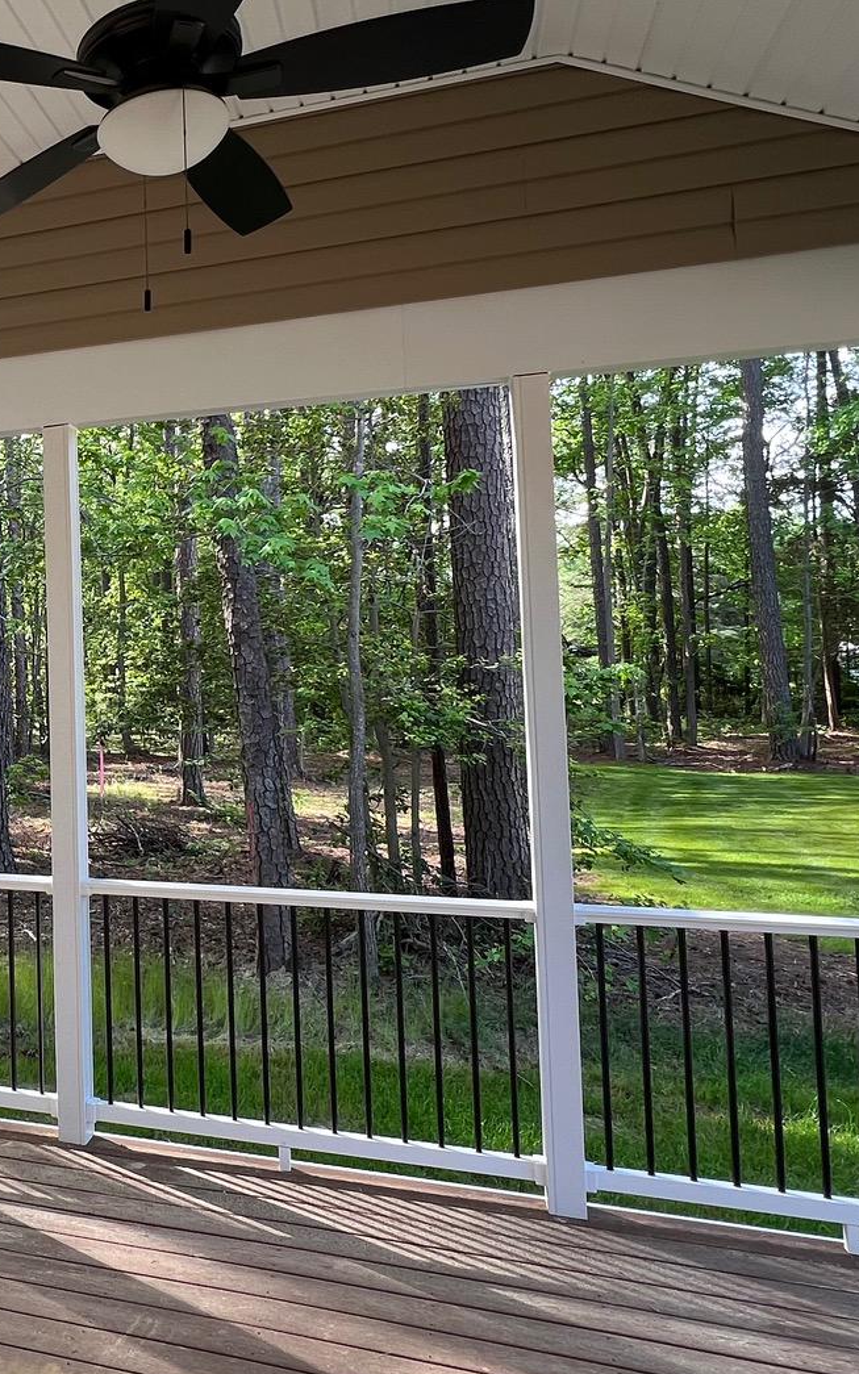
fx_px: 1011
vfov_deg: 68.3
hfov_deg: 40.4
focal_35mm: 27
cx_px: 1
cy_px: 628
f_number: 1.8
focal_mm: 1.57
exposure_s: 1/109
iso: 32
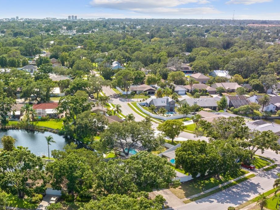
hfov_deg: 43.9
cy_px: 169
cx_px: 85
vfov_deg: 33.3
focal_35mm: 42
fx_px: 339
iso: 200
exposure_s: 1/15
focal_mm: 12.29
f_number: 11
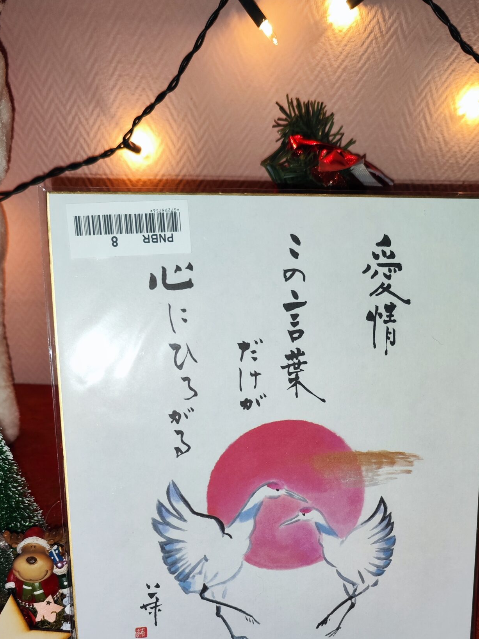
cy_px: 478
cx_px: 228
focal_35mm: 36
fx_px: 664
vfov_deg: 49.3
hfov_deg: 39.6
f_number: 1.69
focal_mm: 7.01
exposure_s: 1/100
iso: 872
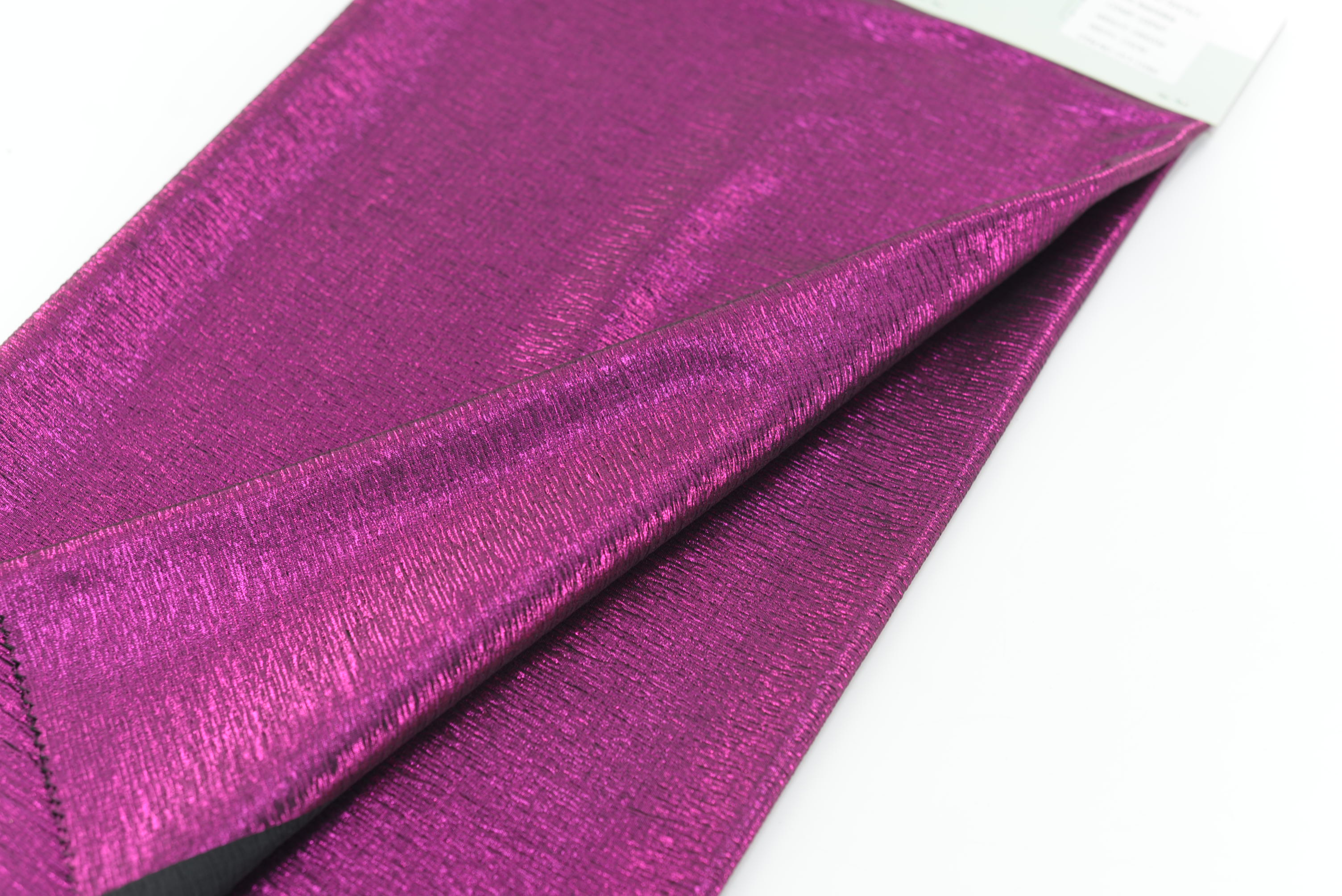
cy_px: 448
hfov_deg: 39.6
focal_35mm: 50
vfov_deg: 27.0
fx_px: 1865
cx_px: 671
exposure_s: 1/60
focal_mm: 50
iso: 100
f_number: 4
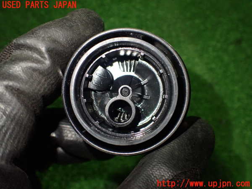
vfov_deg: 46.8
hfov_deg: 60.0
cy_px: 94
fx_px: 218
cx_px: 126
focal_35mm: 30
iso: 640
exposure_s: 1/125
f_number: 2.3
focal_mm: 5.4
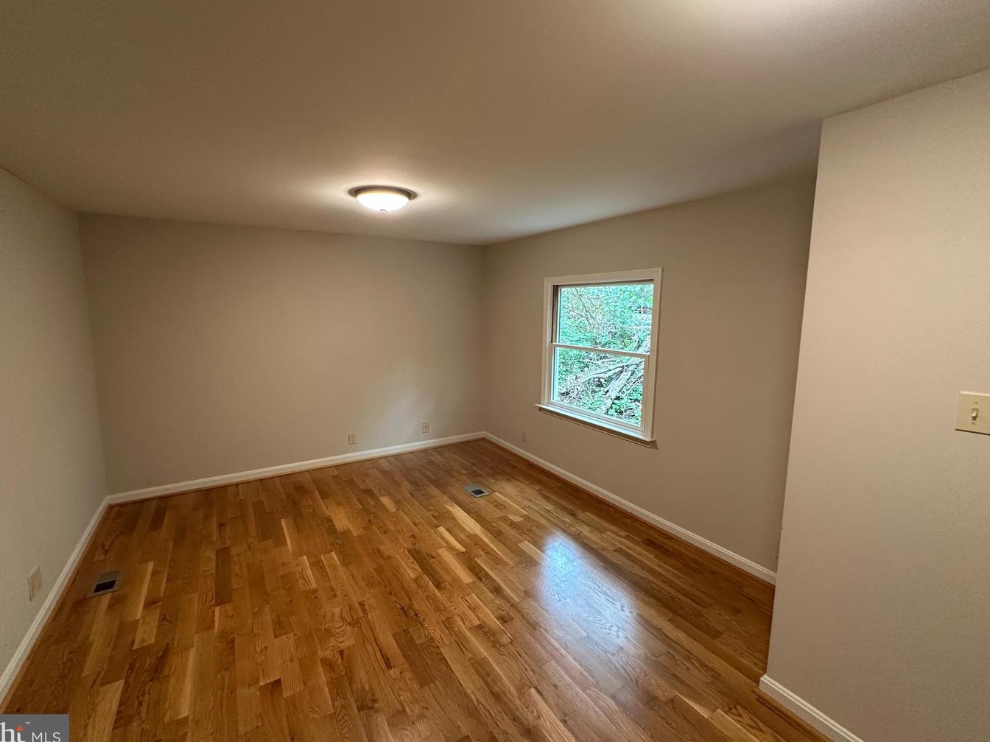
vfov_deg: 81.7
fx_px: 429
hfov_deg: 98.1
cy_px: 359
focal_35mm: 15
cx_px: 470
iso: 200
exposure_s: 1/60
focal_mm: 2.22
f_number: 2.2
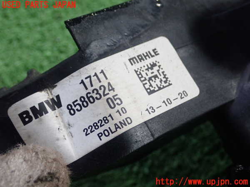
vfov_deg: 27.5
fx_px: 383
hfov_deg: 36.2
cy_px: 94
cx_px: 125
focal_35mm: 53
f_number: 3.4
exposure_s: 1/50
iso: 640
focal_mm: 9.61
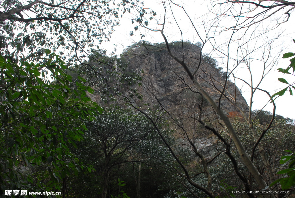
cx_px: 148
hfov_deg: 70.3
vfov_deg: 50.6
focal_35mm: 26
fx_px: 209
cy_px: 99
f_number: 6.3
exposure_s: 1/80
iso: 125
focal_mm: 17
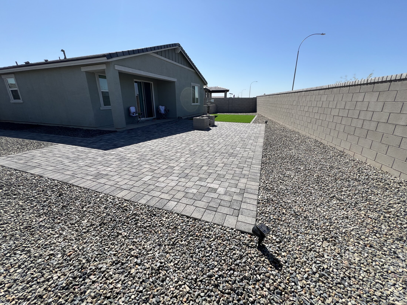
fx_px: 153
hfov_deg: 106.2
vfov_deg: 89.9
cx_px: 204
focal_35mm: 13
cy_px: 152
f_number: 1.8
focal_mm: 1.57
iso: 32
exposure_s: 1/1845
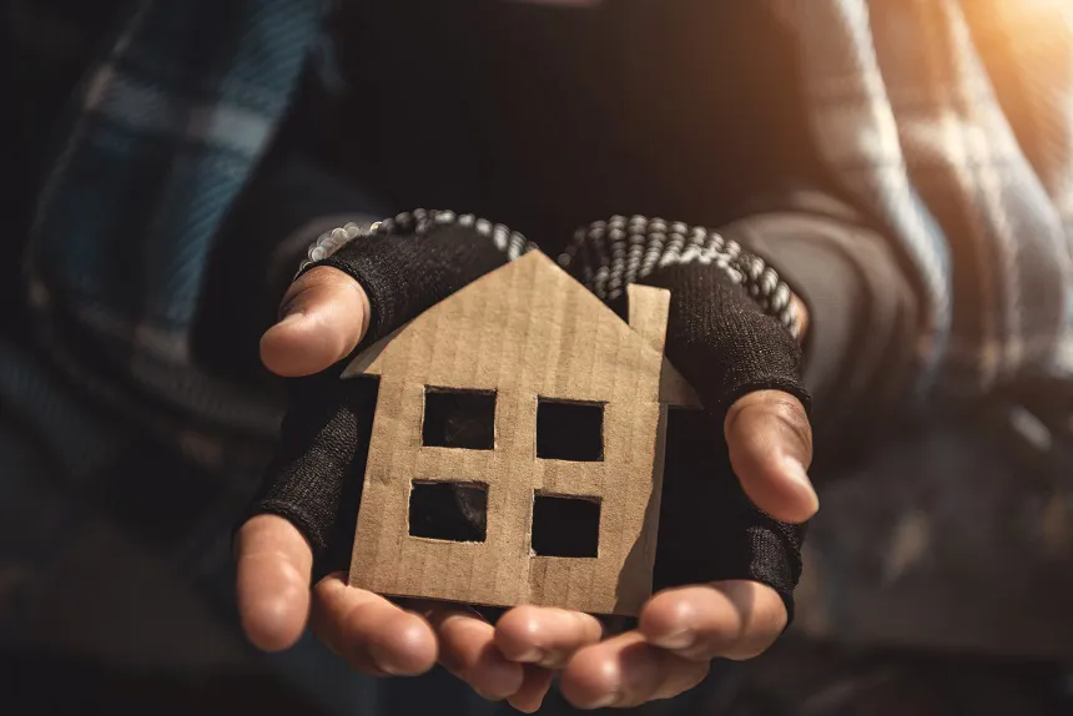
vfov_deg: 24.2
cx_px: 536
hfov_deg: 35.6
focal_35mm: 56
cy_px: 358
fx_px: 1670
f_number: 2.8
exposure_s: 1/1600
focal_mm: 56
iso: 200
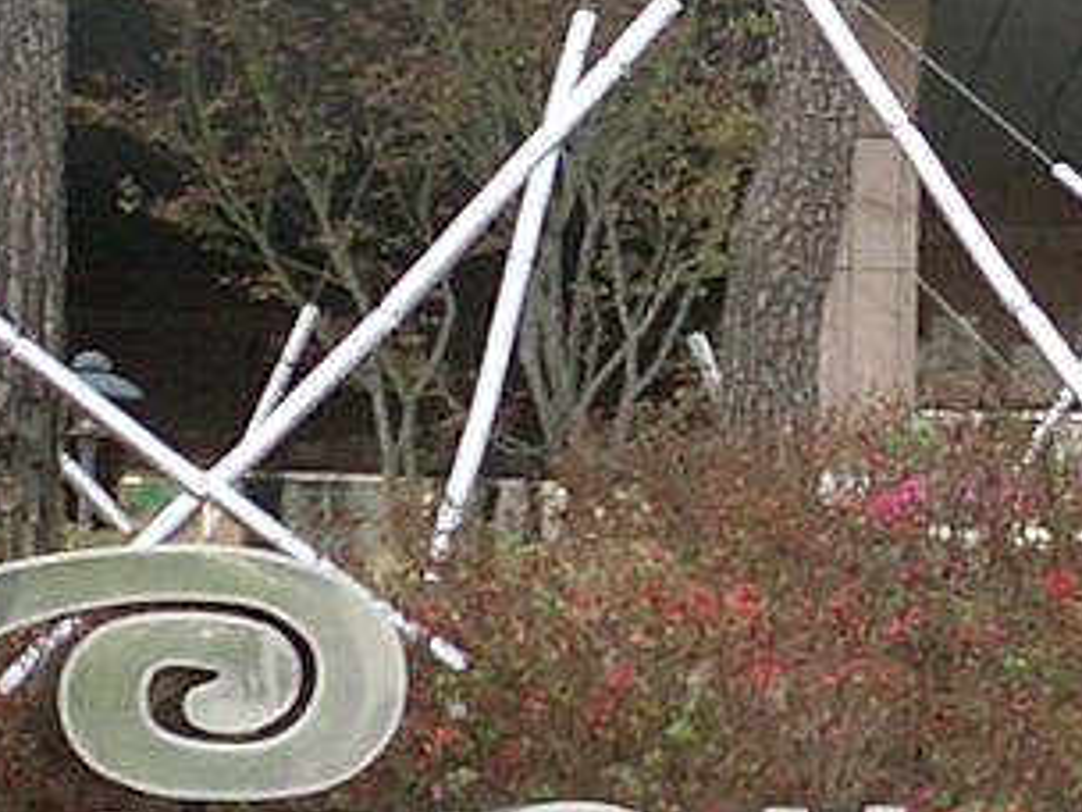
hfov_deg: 12.5
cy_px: 274
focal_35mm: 156
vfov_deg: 9.5
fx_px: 4876
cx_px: 1089
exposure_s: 1/80
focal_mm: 5.6
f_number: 3.5
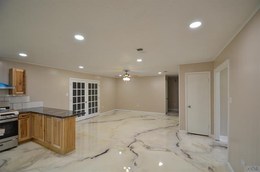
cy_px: 86
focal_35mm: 15
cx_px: 130
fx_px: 108
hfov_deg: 100.5
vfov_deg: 77.0
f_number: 4.5
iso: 400
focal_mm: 10
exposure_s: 1/80
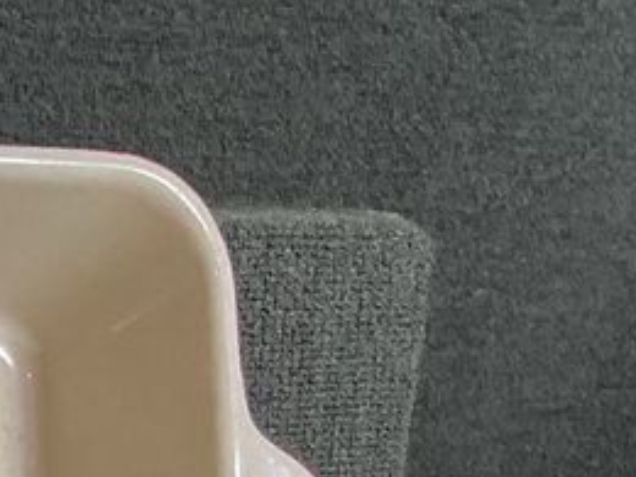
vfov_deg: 7.7
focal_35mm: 169
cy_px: 1383
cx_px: -693
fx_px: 3105
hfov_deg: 10.6
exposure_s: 1/60
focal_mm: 3
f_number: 1.8
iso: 50
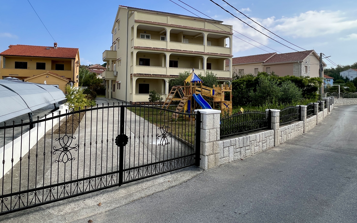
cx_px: 147
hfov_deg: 84.3
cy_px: 84
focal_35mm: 20
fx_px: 195
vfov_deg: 58.9
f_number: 1.8
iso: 32
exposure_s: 1/1233
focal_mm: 1.57
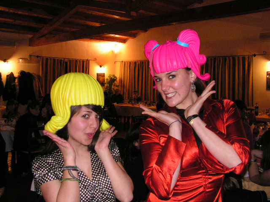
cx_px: 135
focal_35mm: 38
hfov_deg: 49.0
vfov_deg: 37.7
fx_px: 296
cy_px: 101
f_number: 3.2
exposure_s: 1/40
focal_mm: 6.4
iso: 200
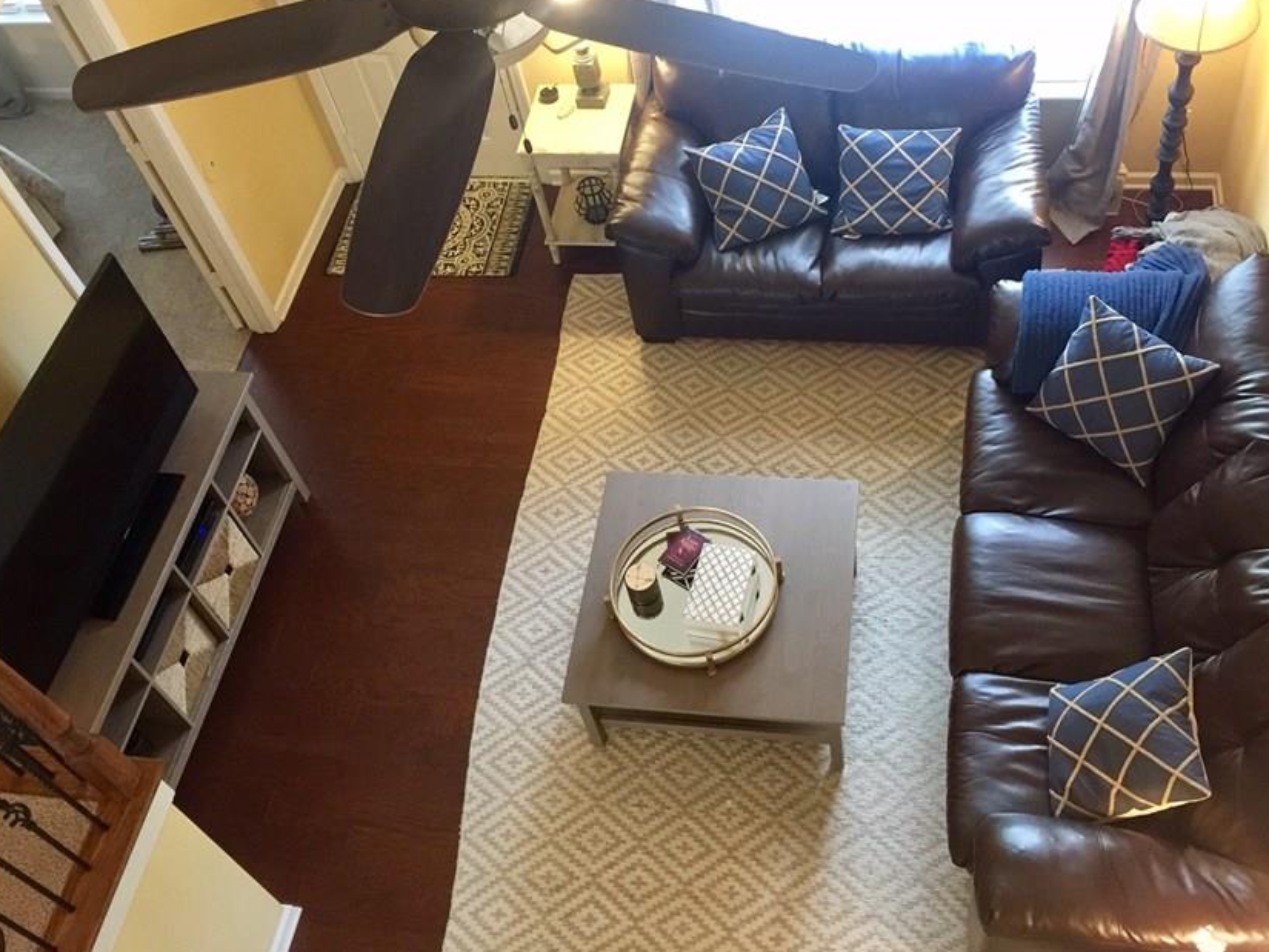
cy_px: 395
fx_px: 1320
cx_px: 643
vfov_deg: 39.5
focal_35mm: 36
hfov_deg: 51.3
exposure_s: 1/15
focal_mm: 4.15
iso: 125
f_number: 2.2
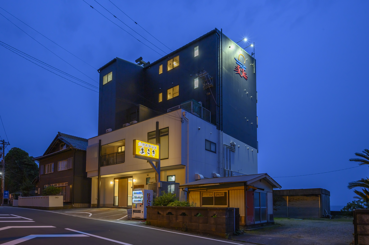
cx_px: 184
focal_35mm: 20
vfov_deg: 61.9
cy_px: 122
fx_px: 205
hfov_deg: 84.0
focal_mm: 20
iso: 640
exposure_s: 1/1.67
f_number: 14
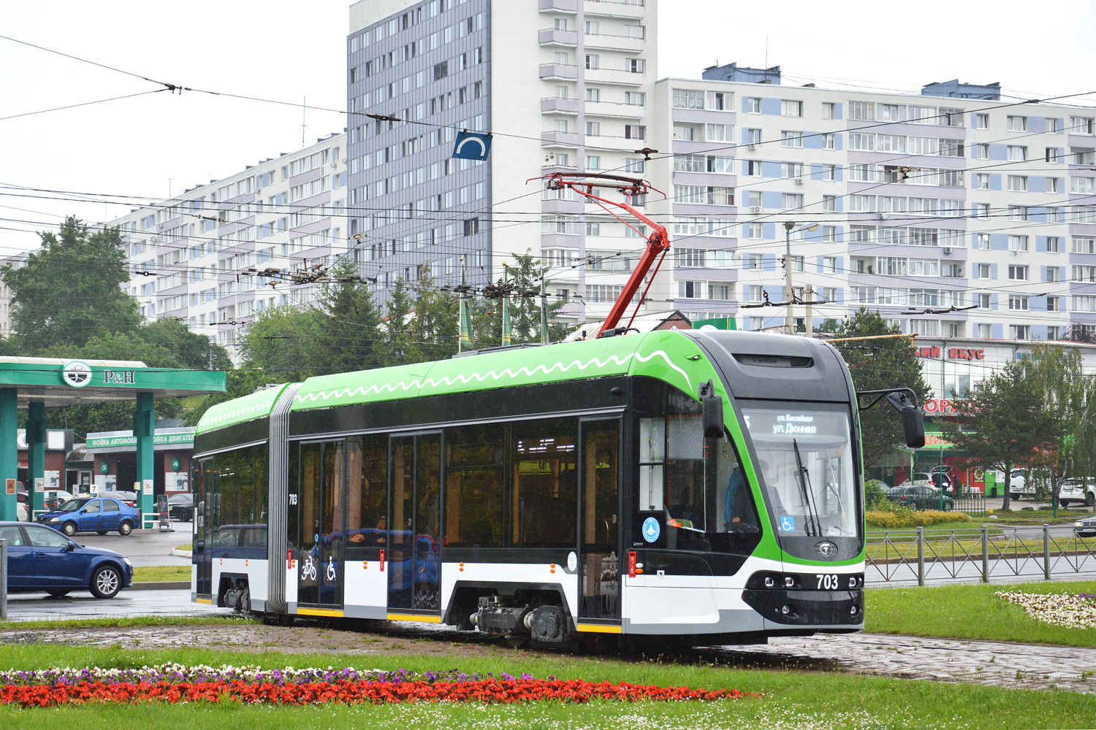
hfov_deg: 26.0
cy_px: 365
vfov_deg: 17.5
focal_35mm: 78
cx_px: 548
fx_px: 2374
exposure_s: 1/400
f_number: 5.6
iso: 400
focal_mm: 52
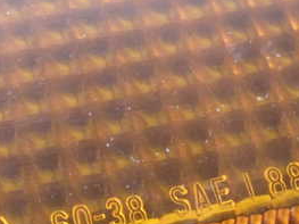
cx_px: 65
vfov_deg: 12.9
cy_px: 194
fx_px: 984
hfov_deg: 17.2
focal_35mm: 114
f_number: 3.2
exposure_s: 1/15
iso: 800
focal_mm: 9.01
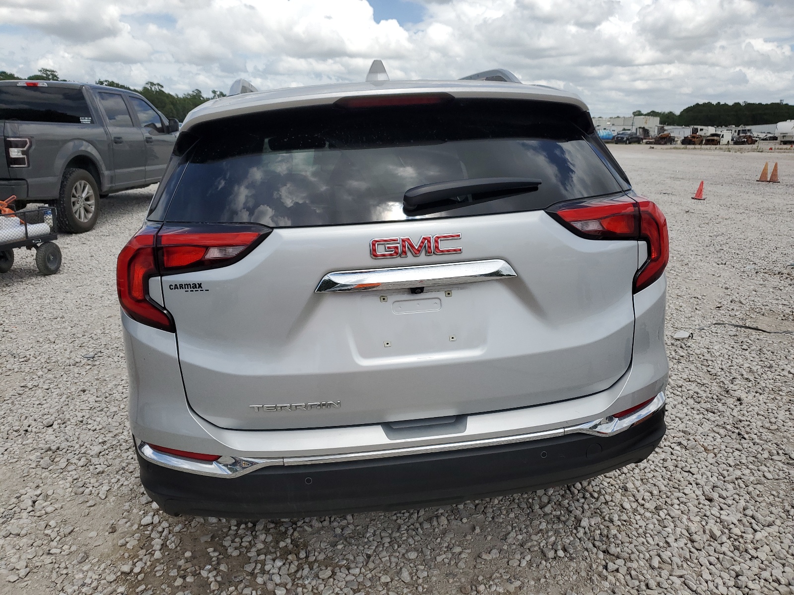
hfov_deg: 67.3
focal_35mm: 26
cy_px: 298
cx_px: 397
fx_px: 596
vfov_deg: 53.1
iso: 50
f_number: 1.5
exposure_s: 1/5000
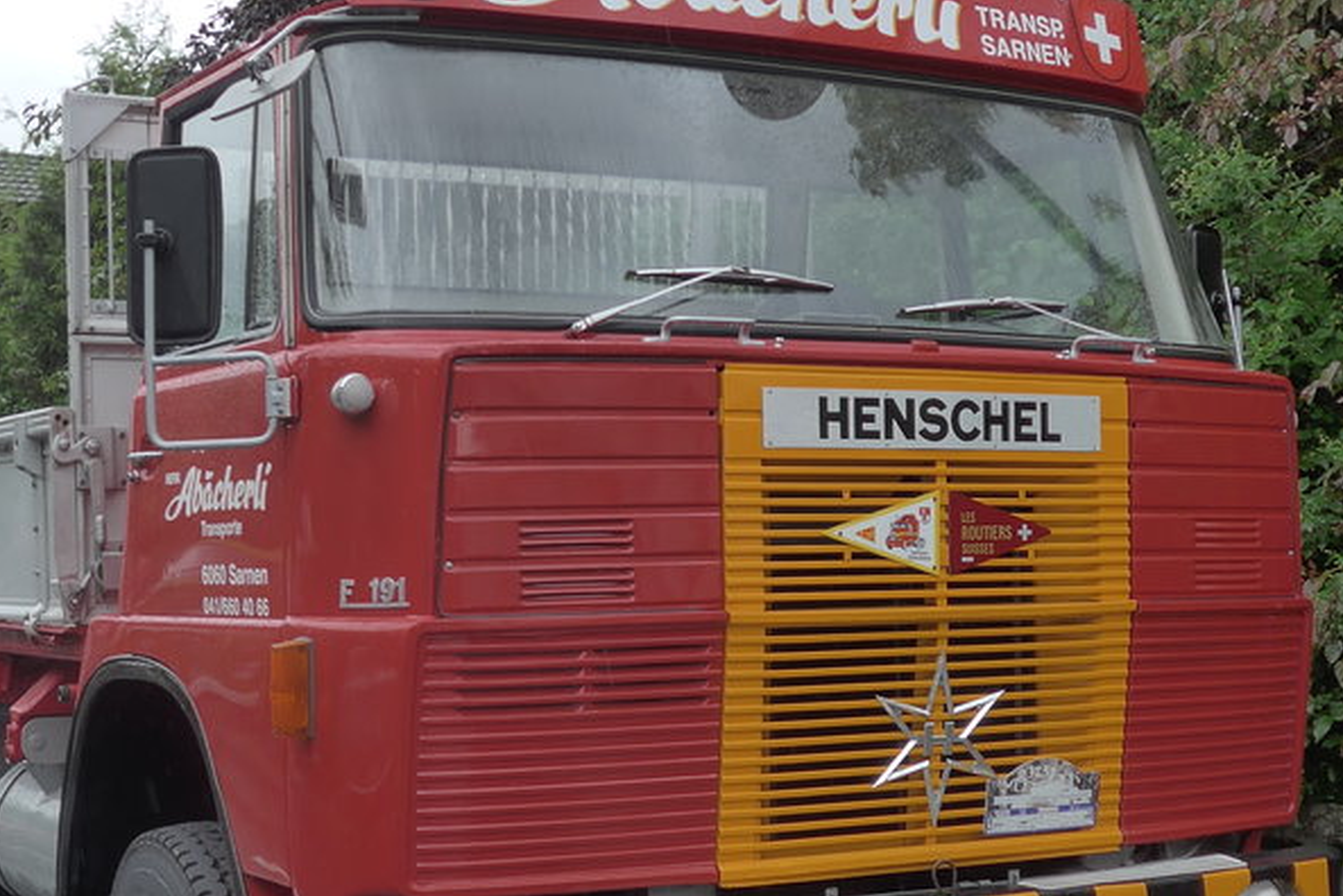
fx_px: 2277
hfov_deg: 32.8
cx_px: 580
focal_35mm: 61
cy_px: 600
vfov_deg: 22.2
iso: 160
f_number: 2
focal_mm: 6
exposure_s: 1/500
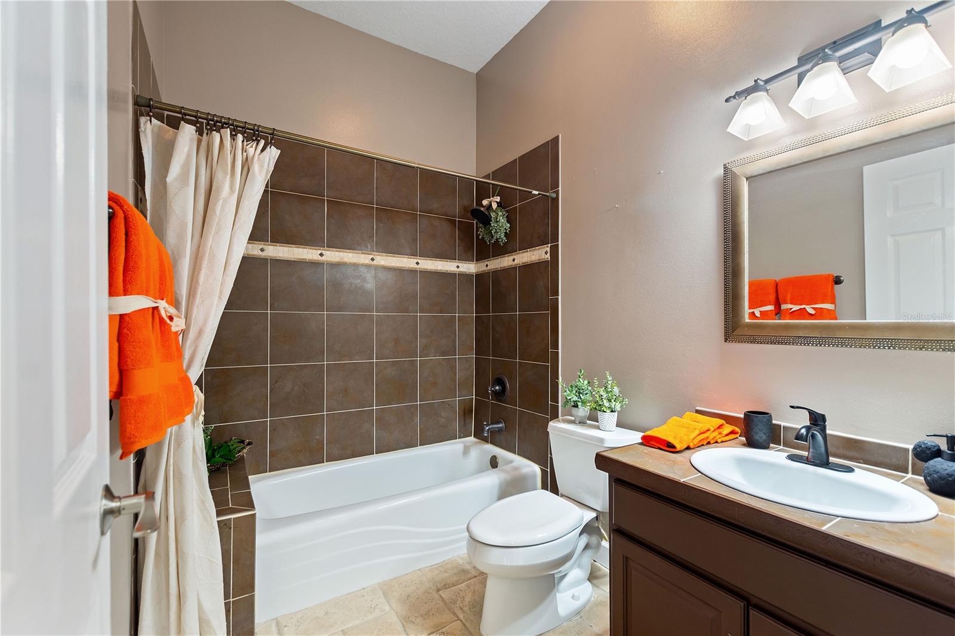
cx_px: 478
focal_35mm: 15
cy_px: 318
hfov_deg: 100.4
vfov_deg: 77.3
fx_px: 398
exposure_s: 1/3
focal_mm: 10
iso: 400
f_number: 4.5
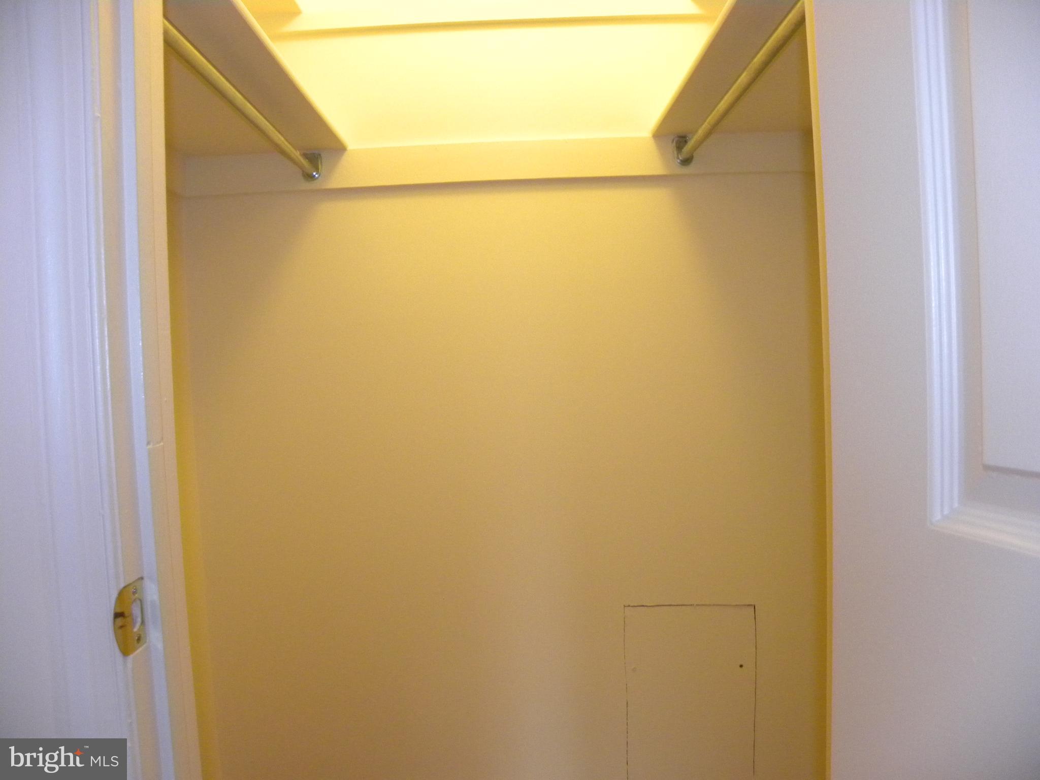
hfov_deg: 67.3
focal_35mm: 26
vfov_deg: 53.1
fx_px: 781
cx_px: 520
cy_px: 390
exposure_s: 1/30
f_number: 2.8
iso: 400
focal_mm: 4.6
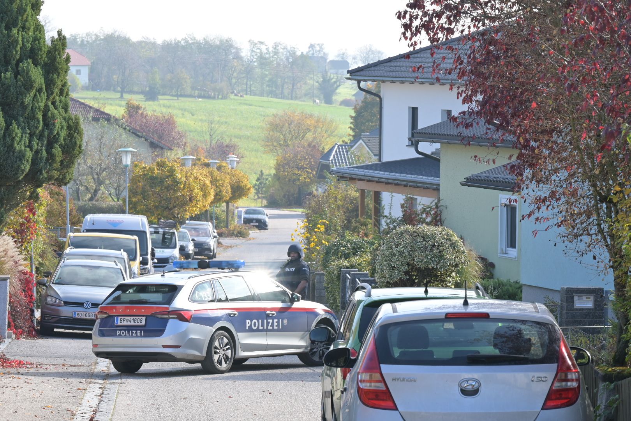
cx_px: 316
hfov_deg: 10.3
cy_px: 210
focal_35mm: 200
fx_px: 3505
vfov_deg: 6.9
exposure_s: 1/160
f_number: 14
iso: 500
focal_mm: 200
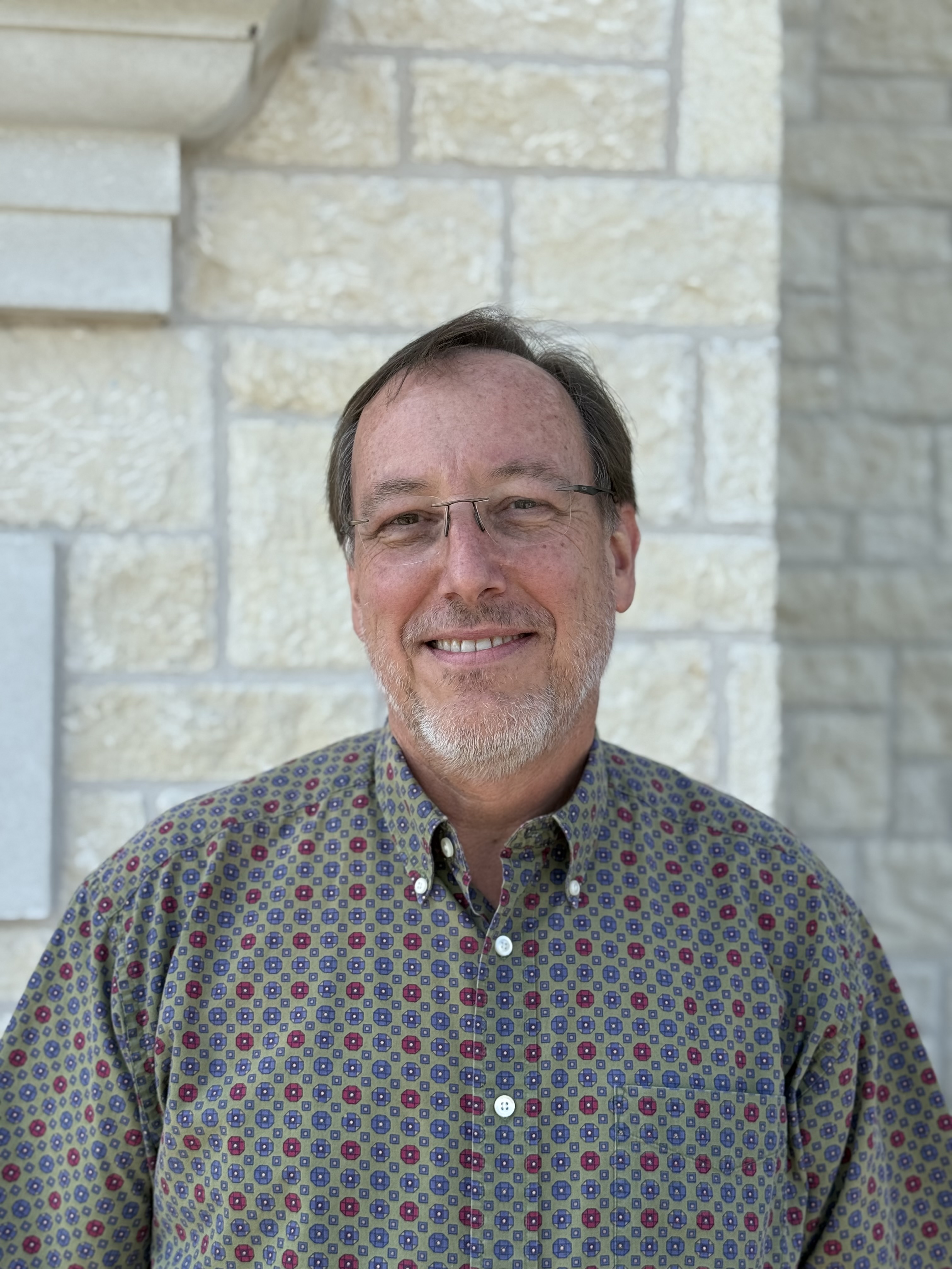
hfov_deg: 30.3
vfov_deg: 39.7
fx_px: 1760
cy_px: 634
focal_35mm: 48
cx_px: 476
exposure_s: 1/1642
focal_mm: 6.76
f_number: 1.78
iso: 64
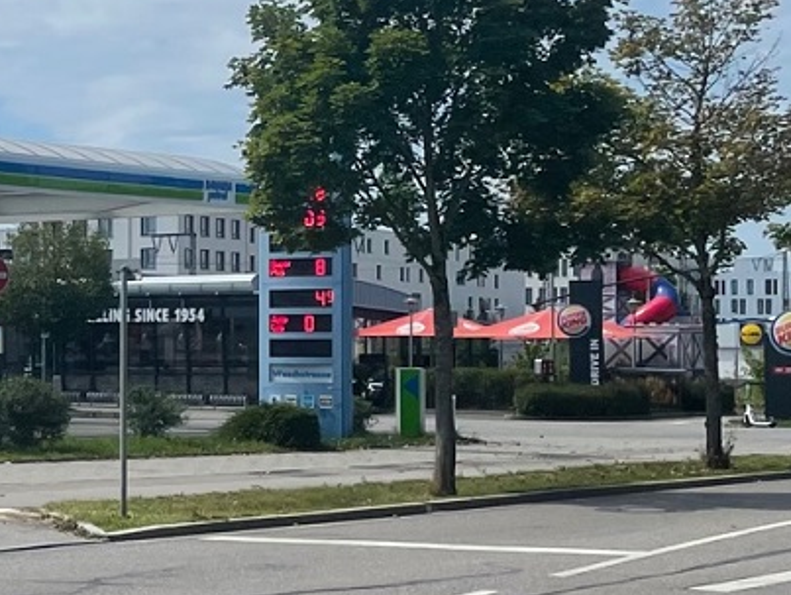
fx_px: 2379
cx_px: -350
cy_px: 281
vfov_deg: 14.3
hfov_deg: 17.3
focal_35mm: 104
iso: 32
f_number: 1.6
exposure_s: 1/6135
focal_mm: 4.2
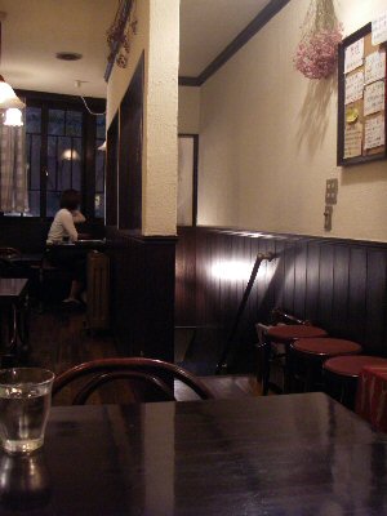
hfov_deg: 37.7
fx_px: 566
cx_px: 194
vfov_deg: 49.0
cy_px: 258
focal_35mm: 38
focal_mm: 6.3
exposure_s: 1/4
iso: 320
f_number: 3.3
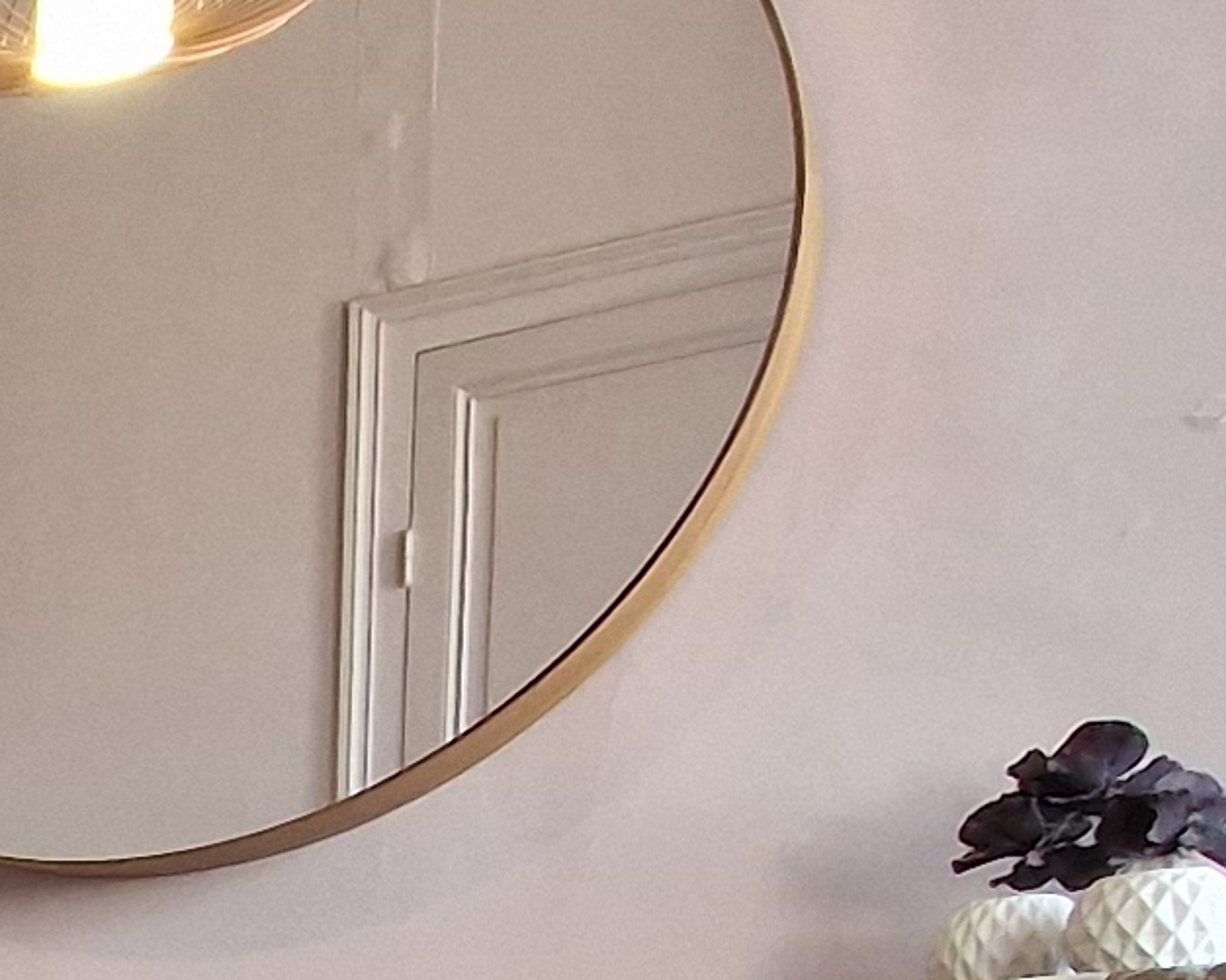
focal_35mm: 81
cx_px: -1510
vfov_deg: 16.4
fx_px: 2938
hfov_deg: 15.8
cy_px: 1674
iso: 400
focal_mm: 2.2
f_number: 2.2
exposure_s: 1/50
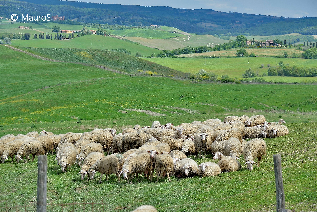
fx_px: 1057
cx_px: 158
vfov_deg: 11.4
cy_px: 106
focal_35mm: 120
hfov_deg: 17.1
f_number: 6.3
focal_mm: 120
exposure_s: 1/1250
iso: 250
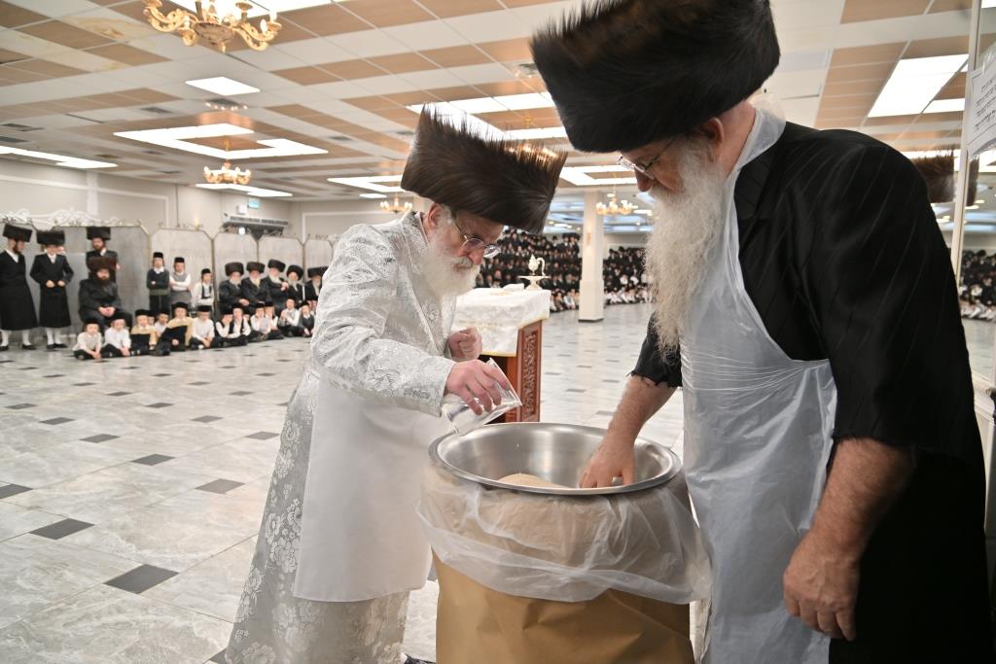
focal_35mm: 24
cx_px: 498
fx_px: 664
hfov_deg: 73.7
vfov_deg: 53.1
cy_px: 332
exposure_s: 1/400
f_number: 4
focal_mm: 24
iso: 640
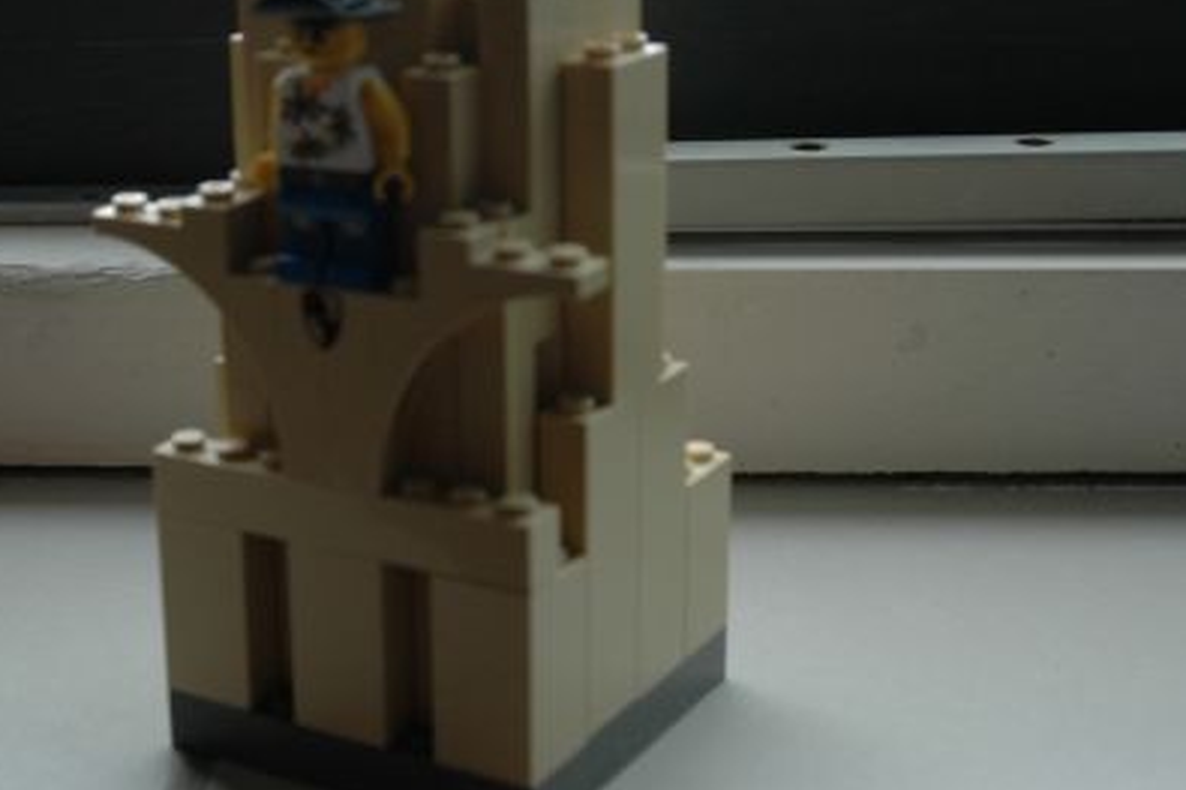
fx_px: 2239
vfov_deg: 20.0
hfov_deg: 29.4
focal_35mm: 68
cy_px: 285
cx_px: 363
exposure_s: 1/160
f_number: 6.3
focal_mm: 28
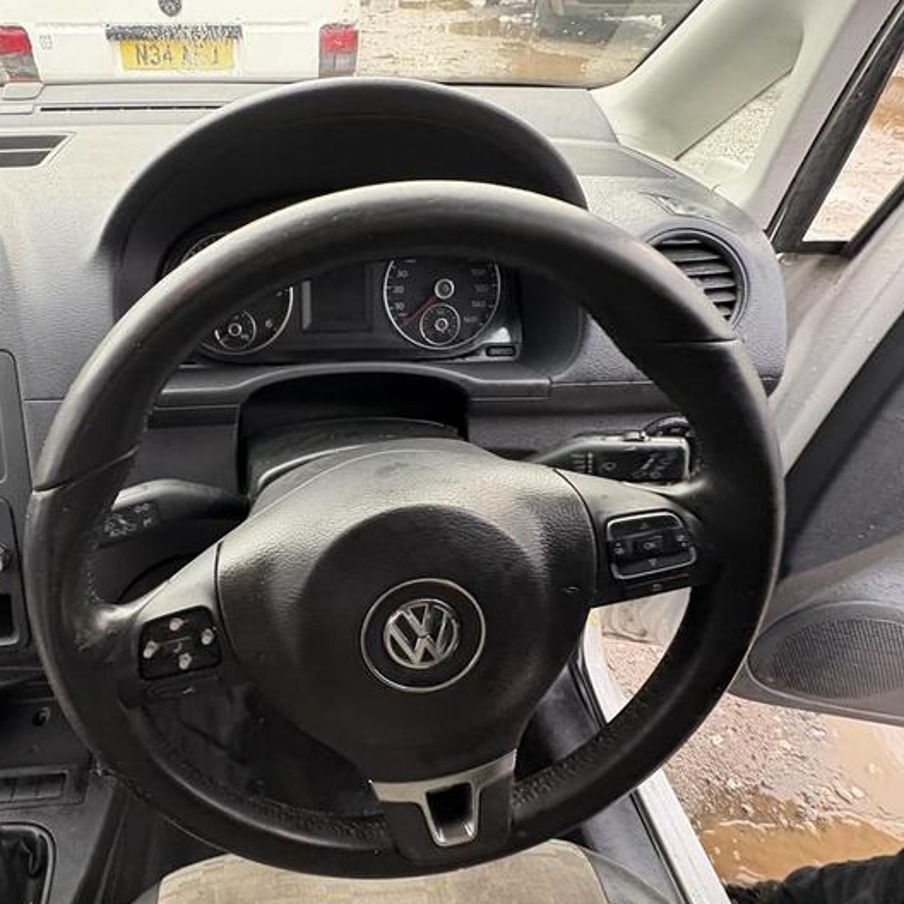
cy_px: 488
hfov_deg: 70.2
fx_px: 620
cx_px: 306
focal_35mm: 21
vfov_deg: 72.0
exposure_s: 1/60
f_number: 2.2
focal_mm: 2.22
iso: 250
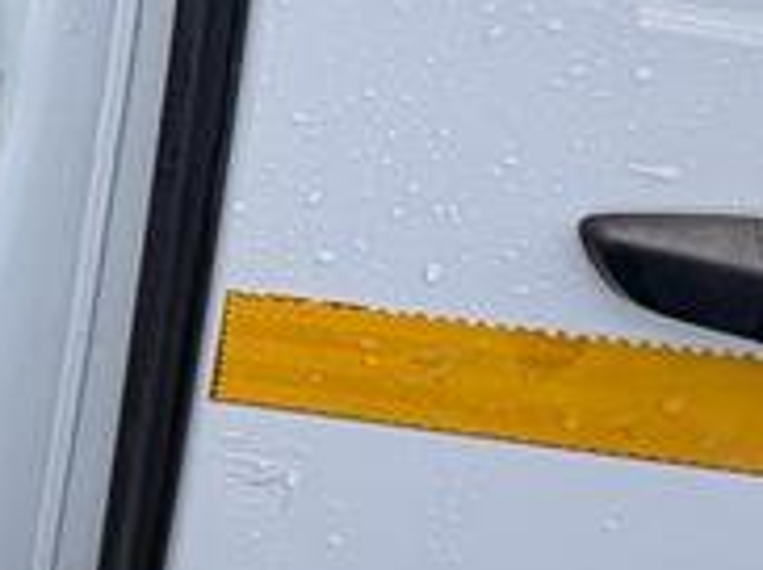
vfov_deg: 18.0
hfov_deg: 21.4
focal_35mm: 69
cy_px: -373
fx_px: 1519
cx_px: -511
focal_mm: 2.22
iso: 50
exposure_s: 1/177
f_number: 2.2
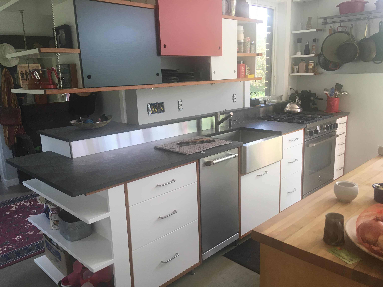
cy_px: 144
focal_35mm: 29
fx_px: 321
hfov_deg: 61.7
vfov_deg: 48.2
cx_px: 192
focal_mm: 4.15
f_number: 2.2
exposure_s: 1/40
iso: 25
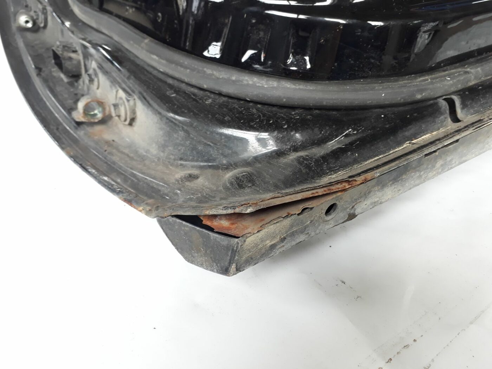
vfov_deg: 51.4
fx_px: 384
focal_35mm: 27
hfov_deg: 65.3
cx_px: 246
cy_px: 184
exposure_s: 1/33
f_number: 1.9
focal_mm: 3.6
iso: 64
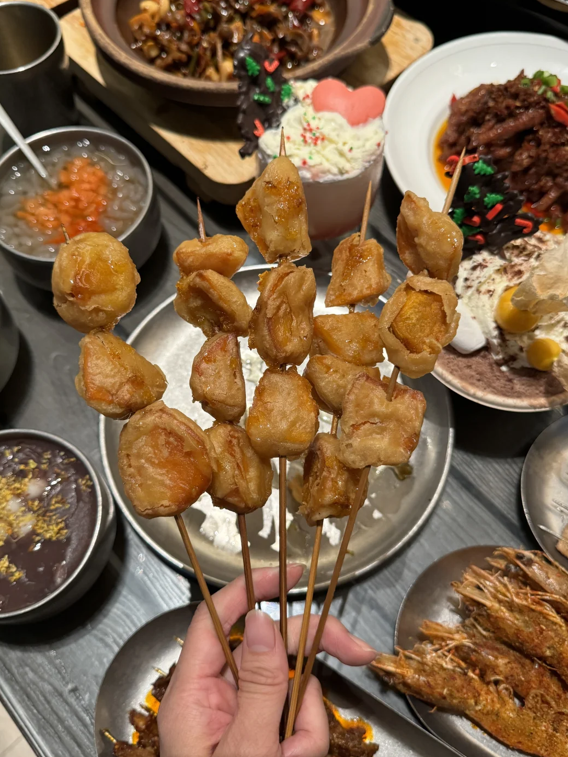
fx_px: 547
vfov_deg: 69.4
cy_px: 378
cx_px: 282
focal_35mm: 25
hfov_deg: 54.9
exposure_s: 1/60
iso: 400
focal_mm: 6.76
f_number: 1.78
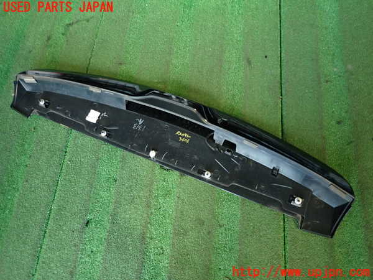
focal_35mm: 25
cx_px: 186
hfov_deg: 69.4
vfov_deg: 54.9
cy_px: 140
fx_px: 269
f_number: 2
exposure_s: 1/30
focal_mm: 4.5
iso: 250
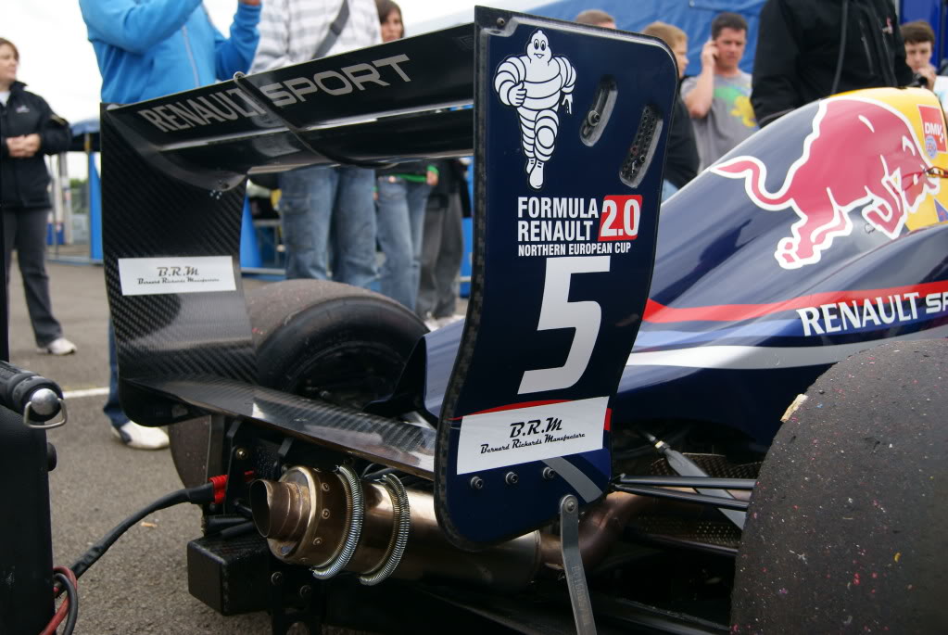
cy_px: 318
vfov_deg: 34.3
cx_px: 474
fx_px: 1028
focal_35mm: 39
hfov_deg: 49.5
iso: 125
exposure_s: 1/125
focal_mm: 26
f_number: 4
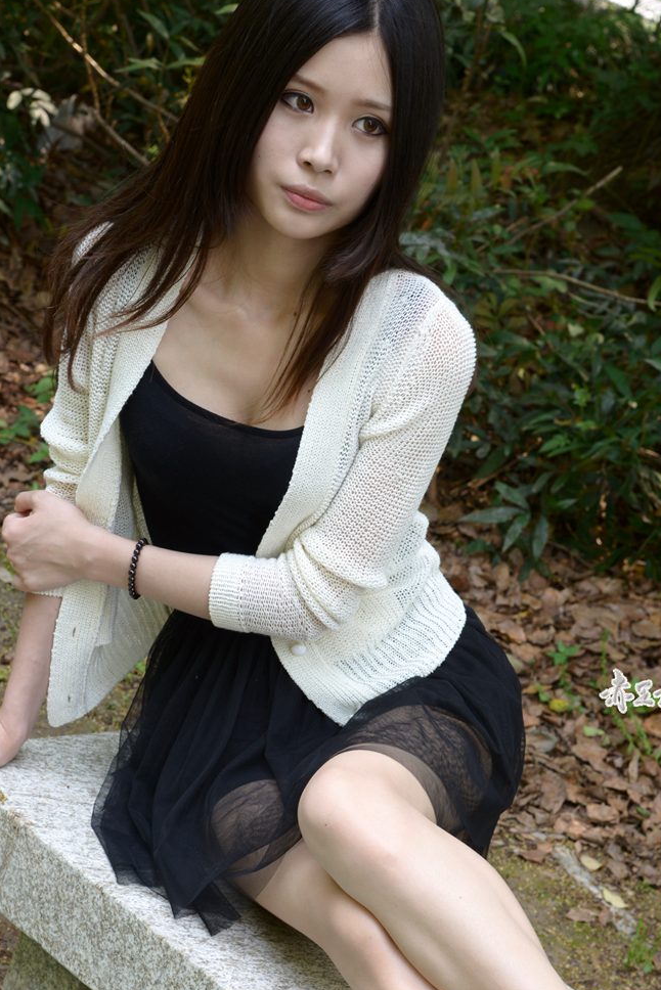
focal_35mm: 92
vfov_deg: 22.0
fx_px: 2532
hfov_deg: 14.9
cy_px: 689
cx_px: 342
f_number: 8
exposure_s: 1/50
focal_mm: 58
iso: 200
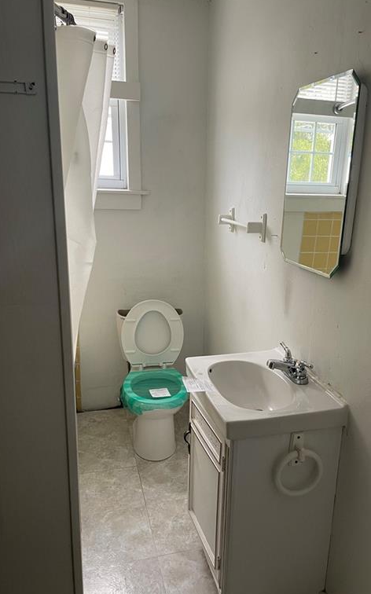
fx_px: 453
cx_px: 196
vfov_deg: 66.5
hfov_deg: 44.5
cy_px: 296
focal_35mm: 28
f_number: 1.6
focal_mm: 4.2
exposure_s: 1/77
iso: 125
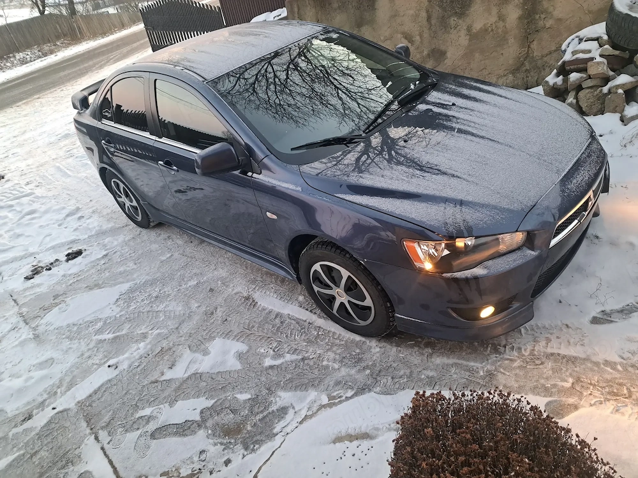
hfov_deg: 71.6
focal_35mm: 24
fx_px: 442
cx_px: 319
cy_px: 239
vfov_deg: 56.8
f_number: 1.8
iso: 320
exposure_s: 1/50
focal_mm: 5.23
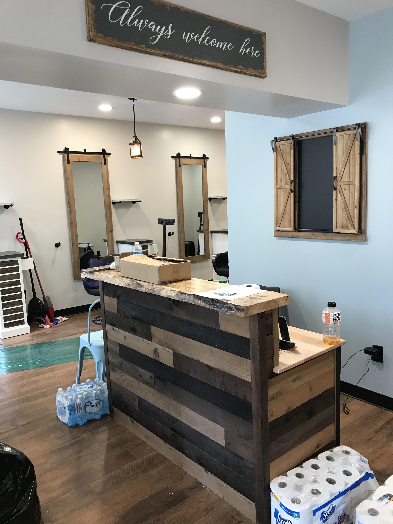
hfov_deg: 49.7
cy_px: 262
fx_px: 424
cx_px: 196
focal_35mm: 28
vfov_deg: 63.4
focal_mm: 3.99
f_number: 1.8
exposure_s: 1/24
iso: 40
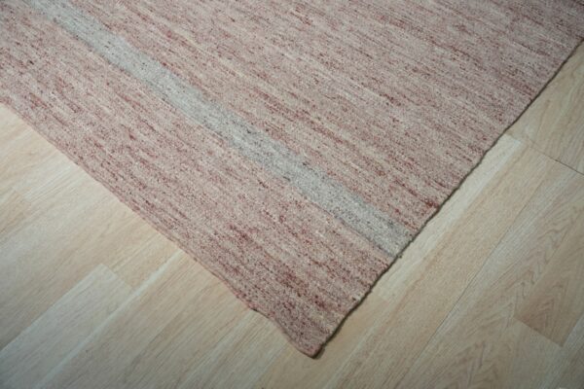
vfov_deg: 35.1
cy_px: 194
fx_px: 616
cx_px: 292
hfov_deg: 50.7
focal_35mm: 38
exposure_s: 1/200
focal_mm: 38
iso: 800
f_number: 5
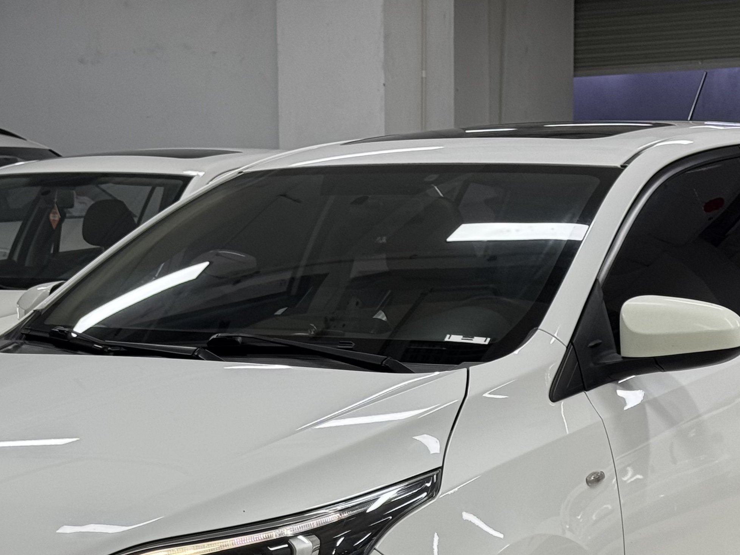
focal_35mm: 97
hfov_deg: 20.2
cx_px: 325
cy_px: 506
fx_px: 2074
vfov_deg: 15.1
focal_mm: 6.76
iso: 64
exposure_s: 1/50
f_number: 1.78
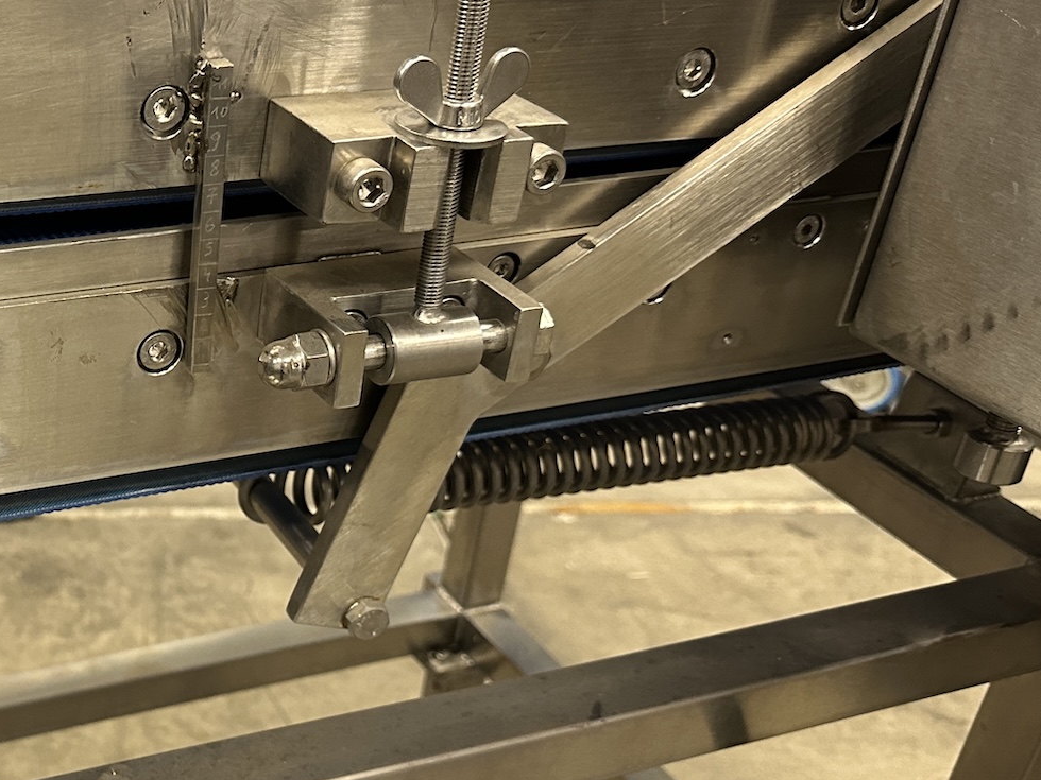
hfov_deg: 35.7
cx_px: 37
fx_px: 1474
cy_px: 431
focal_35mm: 49
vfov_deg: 29.7
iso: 500
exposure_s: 1/50
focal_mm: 6.86
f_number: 1.78
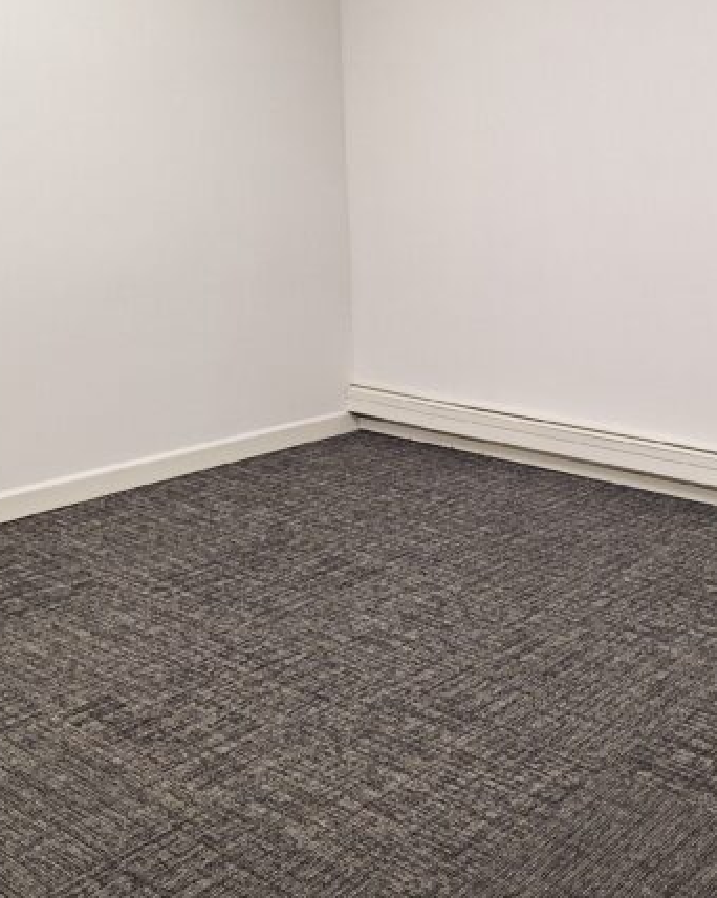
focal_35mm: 42
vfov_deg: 43.7
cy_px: 390
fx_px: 1115
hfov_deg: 34.9
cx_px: 539
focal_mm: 5.54
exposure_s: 1/60
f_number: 1.8
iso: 40
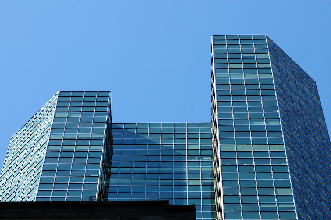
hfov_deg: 13.1
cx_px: 166
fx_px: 1447
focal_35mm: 158
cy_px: 110
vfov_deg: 8.7
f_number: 6.3
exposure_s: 1/400
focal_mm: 105
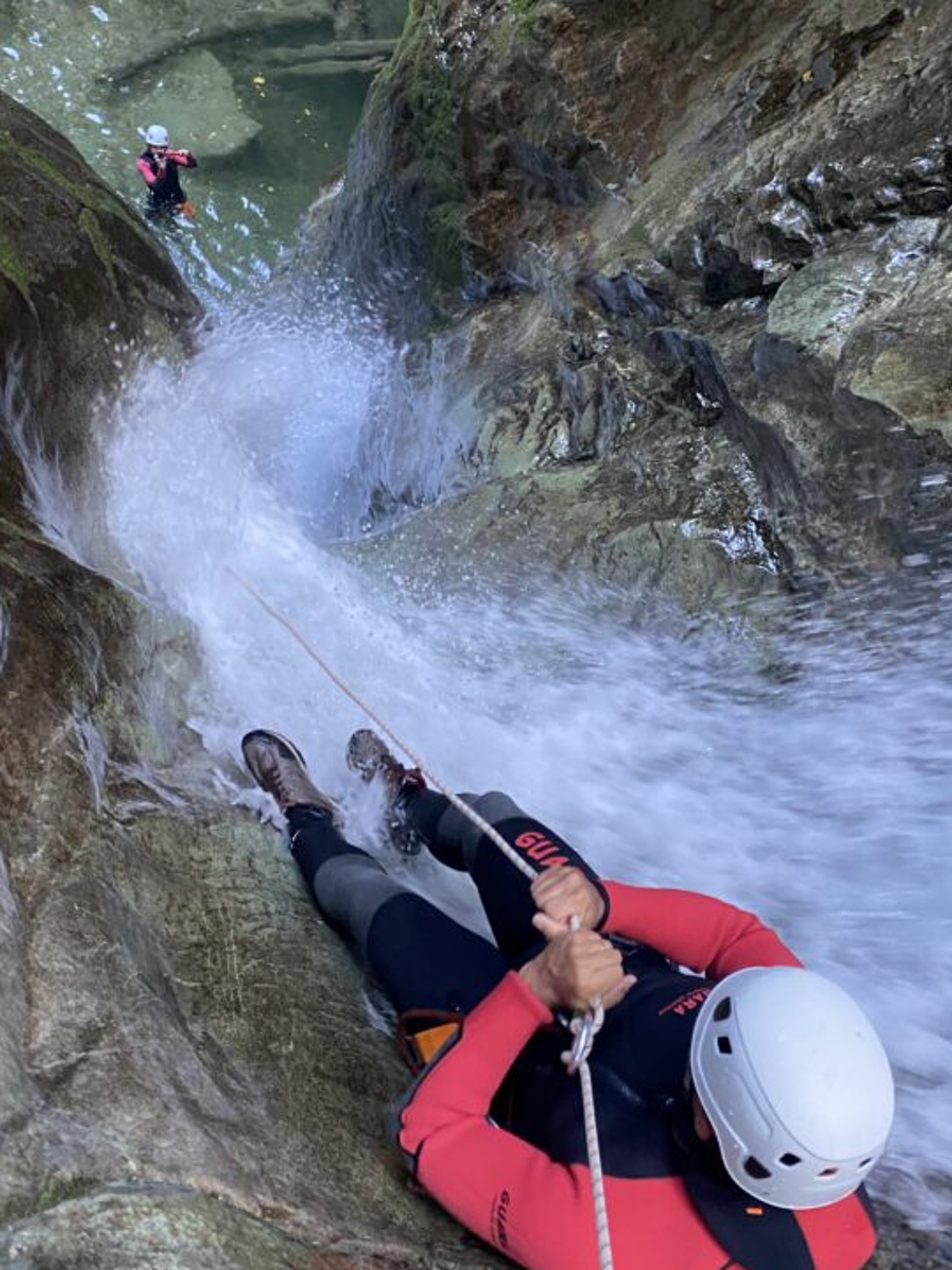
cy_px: 522
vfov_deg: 49.9
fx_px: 1357
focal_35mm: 37
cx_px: 573
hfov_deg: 38.5
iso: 320
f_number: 1.8
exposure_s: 1/60
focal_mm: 4.25
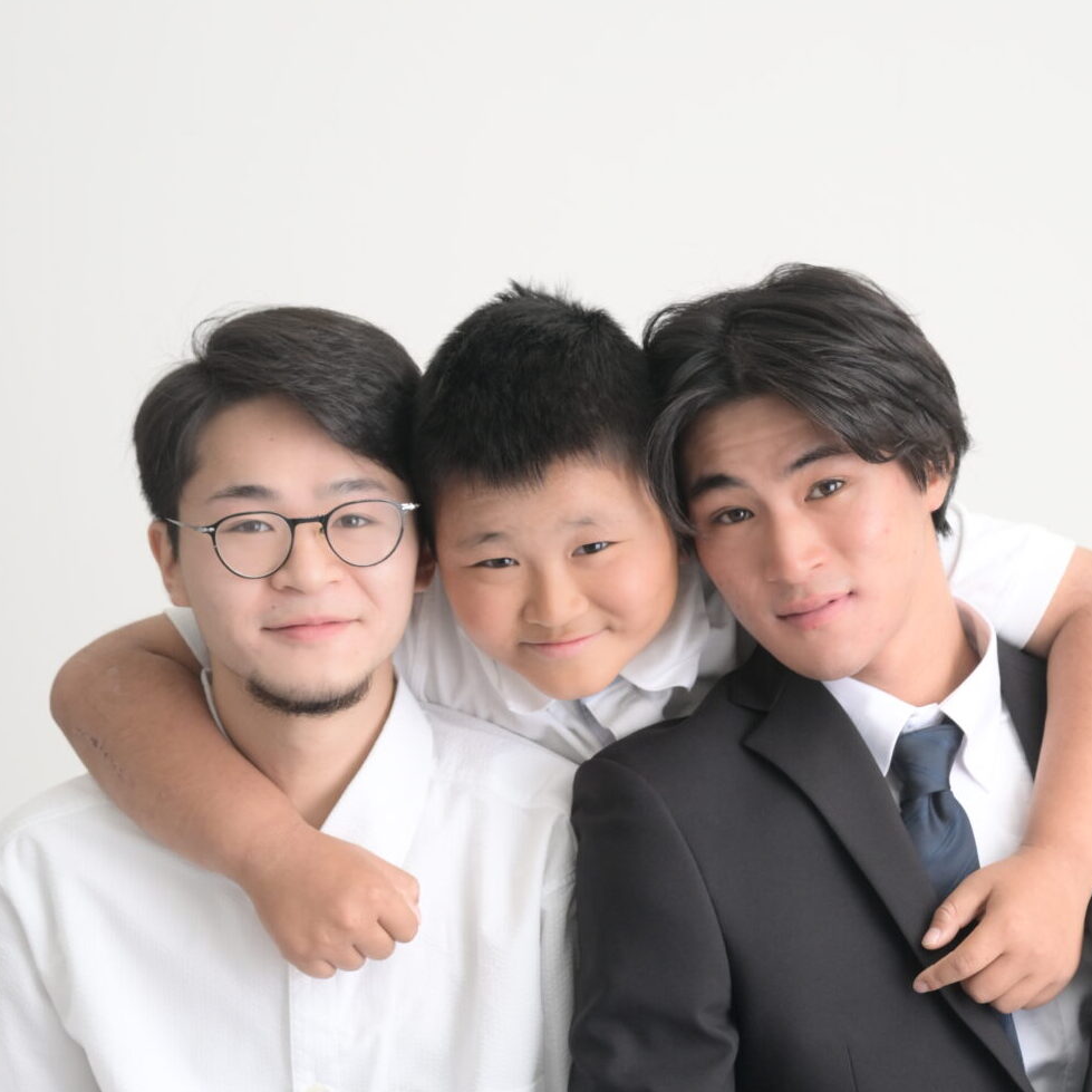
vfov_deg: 19.2
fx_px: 3212
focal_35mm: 90
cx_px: 544
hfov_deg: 19.3
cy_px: 732
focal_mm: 70
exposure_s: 1/125
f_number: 7.1
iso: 640
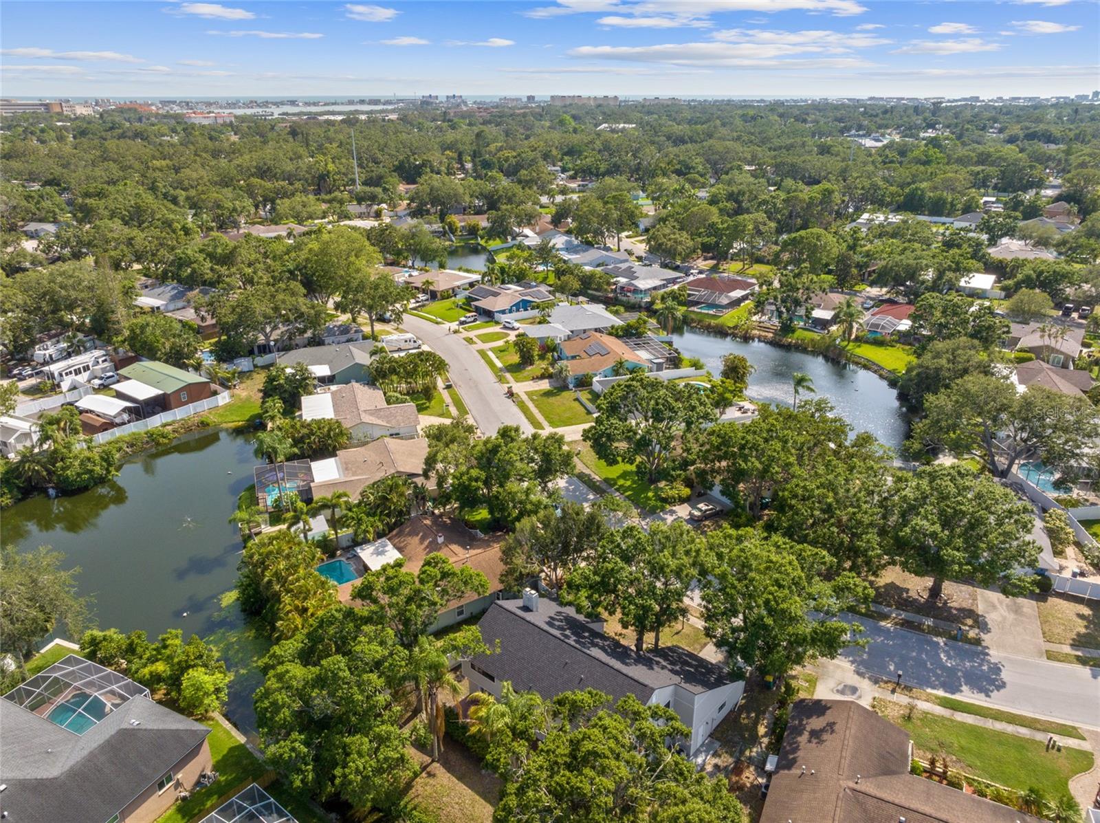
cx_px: 550
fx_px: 762
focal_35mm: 24
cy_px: 412
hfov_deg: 71.6
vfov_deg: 56.7
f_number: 11
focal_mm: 12.29
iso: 200
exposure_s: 1/20
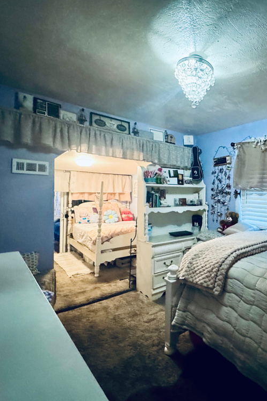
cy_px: 195
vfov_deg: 84.0
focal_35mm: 20
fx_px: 223
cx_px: 214
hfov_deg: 57.2
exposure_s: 1/60
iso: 1250
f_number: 2.2
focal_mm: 2.22
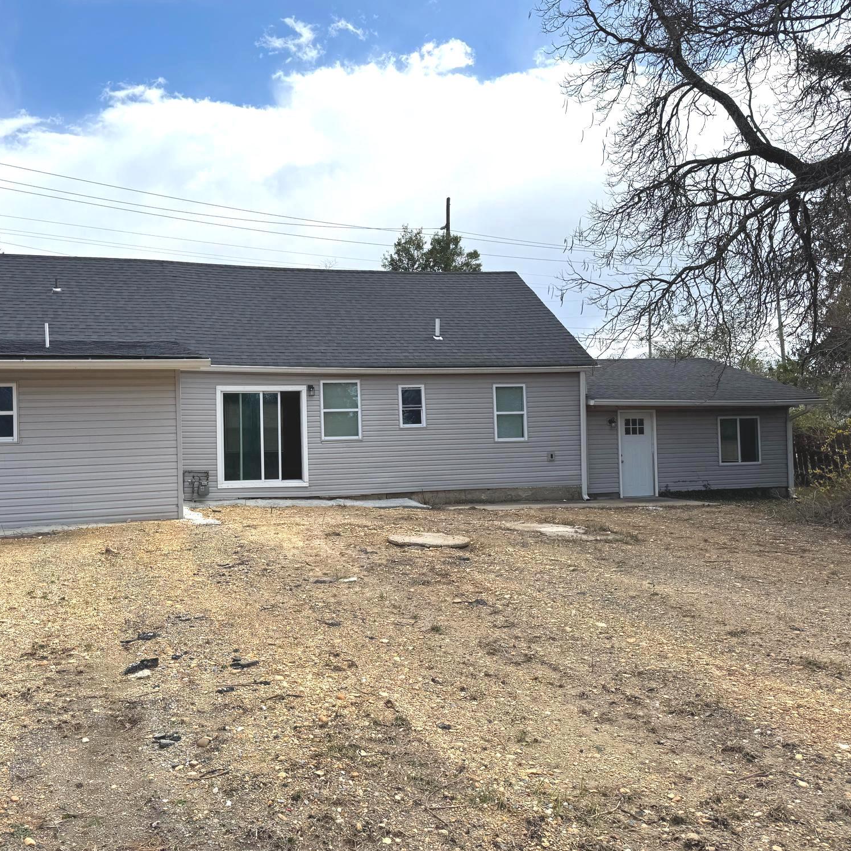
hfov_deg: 54.9
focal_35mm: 29
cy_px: 418
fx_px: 807
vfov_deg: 55.6
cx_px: 314
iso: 80
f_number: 1.78
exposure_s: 1/6410
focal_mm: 6.76
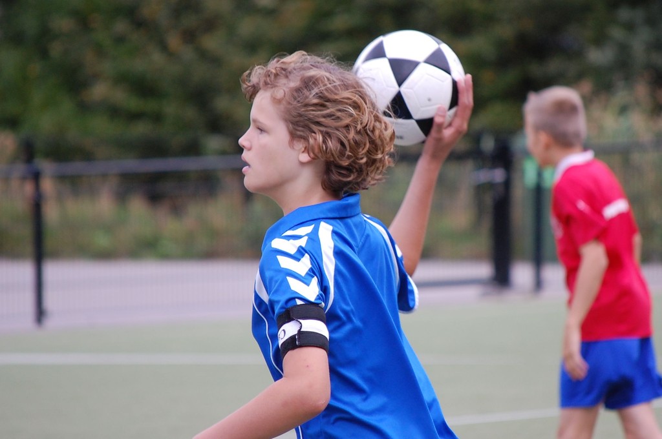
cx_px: 331
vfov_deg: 5.2
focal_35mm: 262
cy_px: 220
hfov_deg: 7.9
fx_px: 4821
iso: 400
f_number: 5.6
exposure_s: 1/640
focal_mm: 175
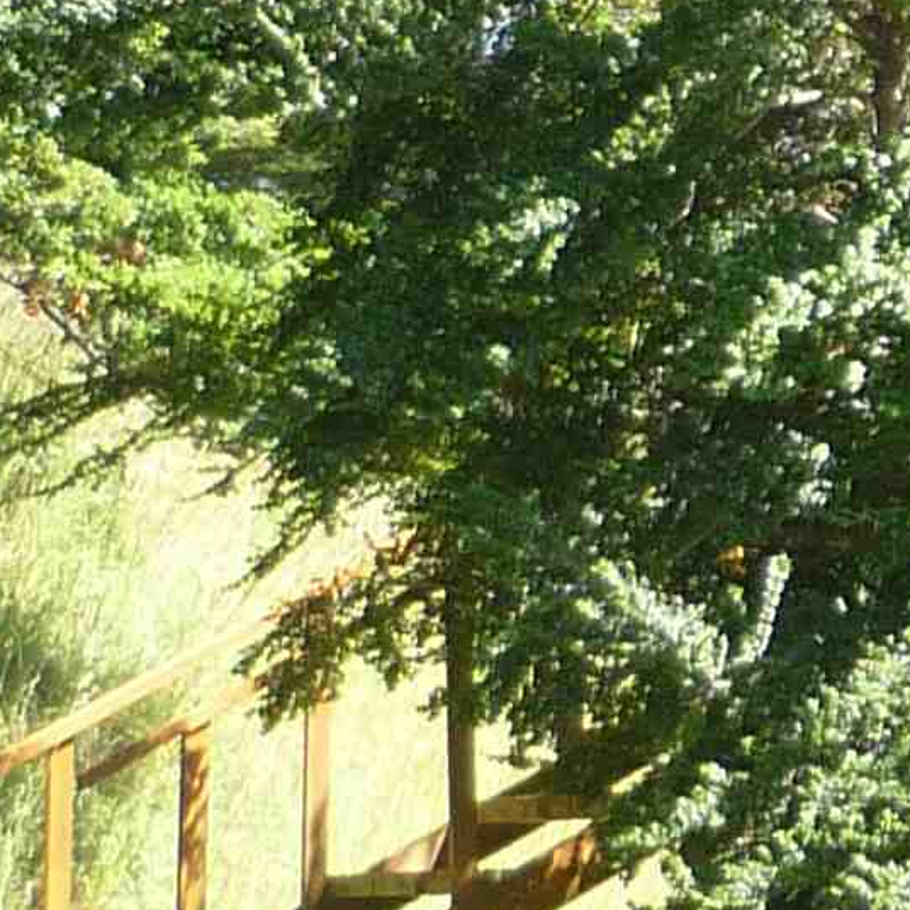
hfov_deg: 8.0
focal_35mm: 207
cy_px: -46
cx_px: 1993
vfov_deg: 8.4
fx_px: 6157
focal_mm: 6.3
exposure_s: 1/160
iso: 100
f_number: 2.9
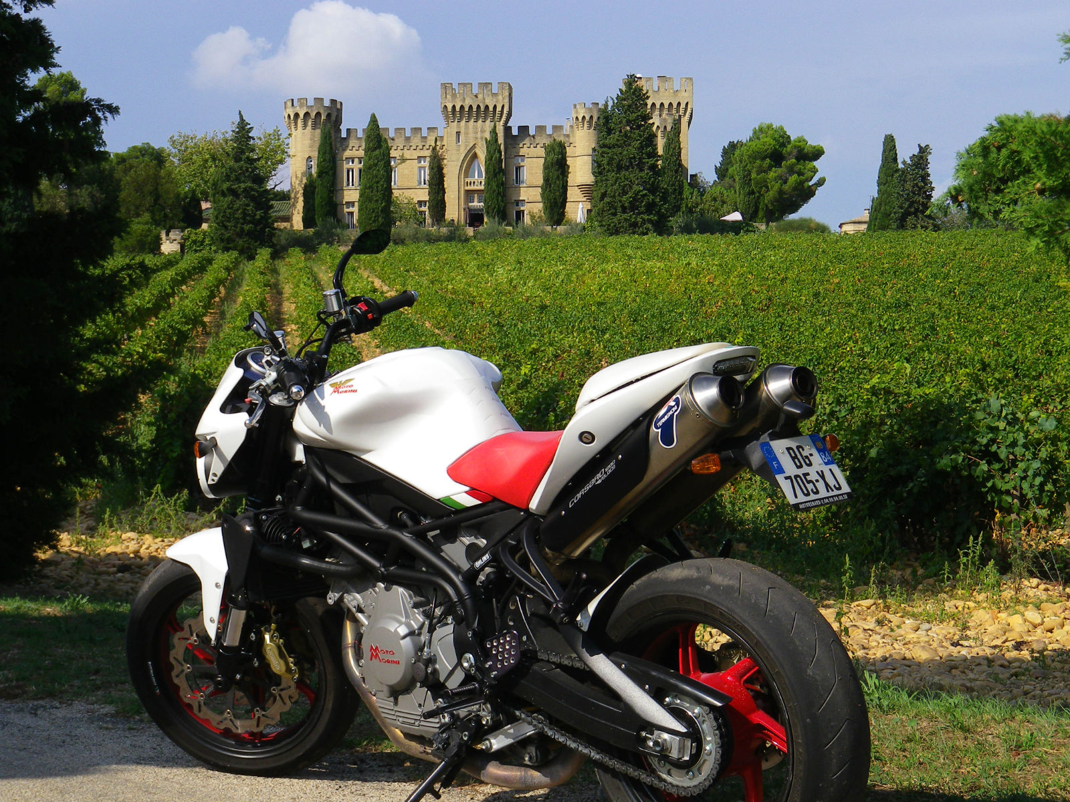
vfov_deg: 20.7
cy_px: 401
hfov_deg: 27.4
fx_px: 2195
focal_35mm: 71
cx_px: 535
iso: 80
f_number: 12.6
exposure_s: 1/80
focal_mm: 12.5
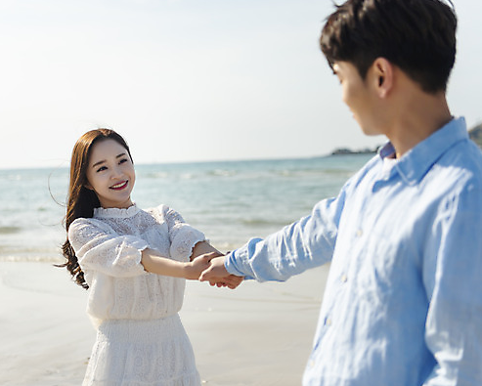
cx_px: 218
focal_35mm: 57
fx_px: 814
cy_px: 193
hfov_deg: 33.0
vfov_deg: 26.7
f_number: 2.8
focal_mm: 50
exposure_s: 1/3200
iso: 100
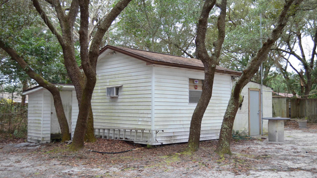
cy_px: 85
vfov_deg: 31.2
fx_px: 319
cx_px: 160
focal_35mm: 38
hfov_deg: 52.8
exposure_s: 1/125
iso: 400
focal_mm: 24
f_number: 5.6
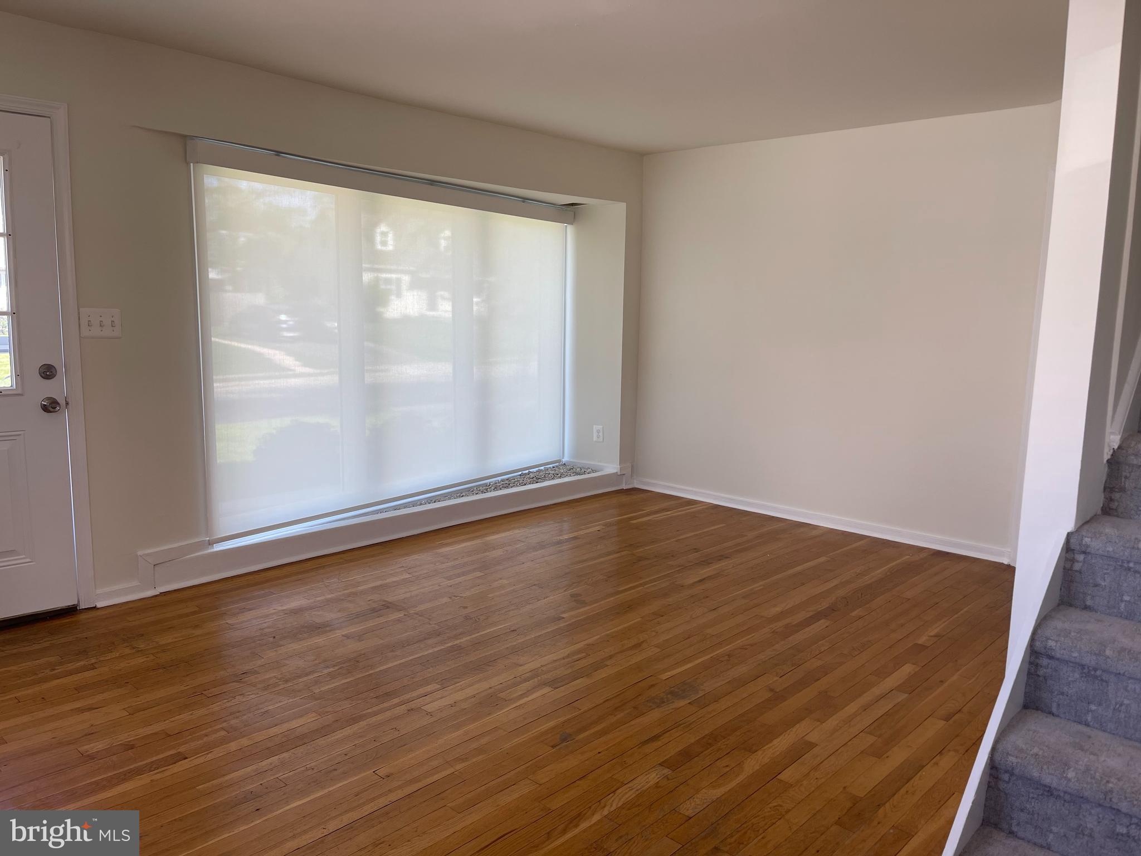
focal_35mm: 25
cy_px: 428
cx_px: 570
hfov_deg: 69.4
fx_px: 824
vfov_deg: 54.9
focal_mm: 5.1
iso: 50
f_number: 1.6
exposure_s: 1/121
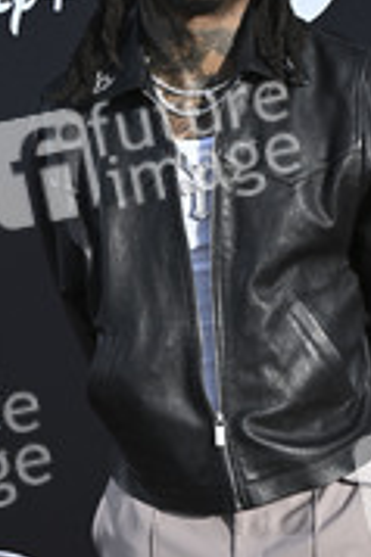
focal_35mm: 78
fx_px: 1208
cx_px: 231
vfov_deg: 26.0
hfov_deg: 17.4
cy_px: 311
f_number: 10
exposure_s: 1/320
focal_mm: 35
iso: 200
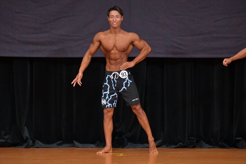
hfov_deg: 6.5
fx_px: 2151
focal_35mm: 315
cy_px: 82
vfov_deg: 4.4
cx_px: 123
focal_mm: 210
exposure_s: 1/400
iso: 5000
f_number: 5.6
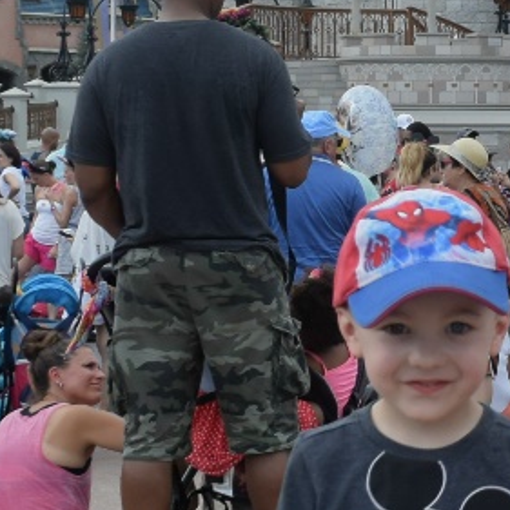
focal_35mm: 145
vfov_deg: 12.0
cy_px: 134
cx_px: 501
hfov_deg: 11.9
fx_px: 2417
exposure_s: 1/1000
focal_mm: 11.4
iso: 160
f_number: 4
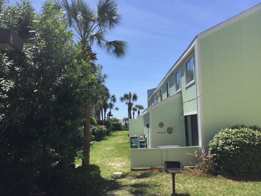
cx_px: 130
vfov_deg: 48.2
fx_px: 219
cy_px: 98
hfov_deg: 61.7
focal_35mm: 29
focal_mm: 4.15
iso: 32
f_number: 2.2
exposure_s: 1/2083
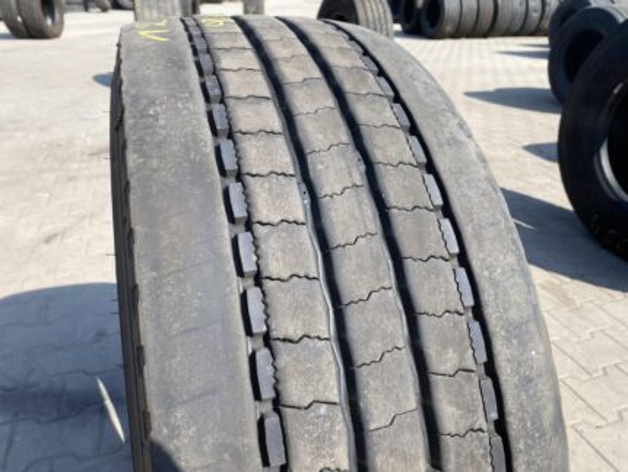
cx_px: 314
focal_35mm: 26
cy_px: 236
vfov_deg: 53.1
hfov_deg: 67.3
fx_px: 472
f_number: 1.8
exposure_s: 1/1362
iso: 32
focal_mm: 4.25
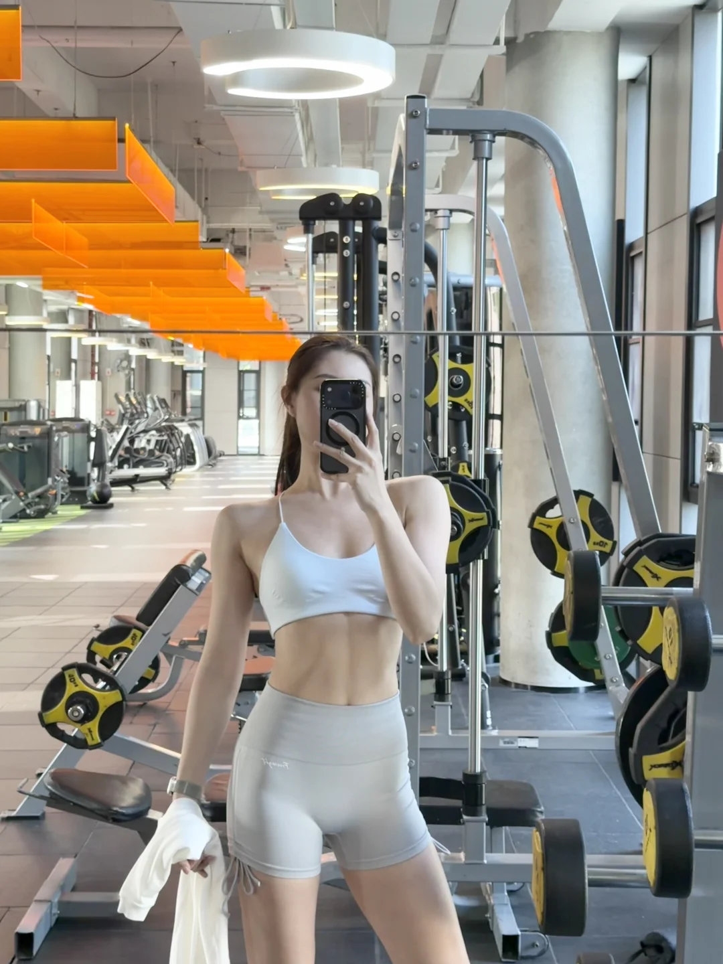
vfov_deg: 39.7
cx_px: 362
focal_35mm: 48
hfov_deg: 30.3
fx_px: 1337
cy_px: 482
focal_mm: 6.76
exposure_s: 1/60
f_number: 1.78
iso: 200
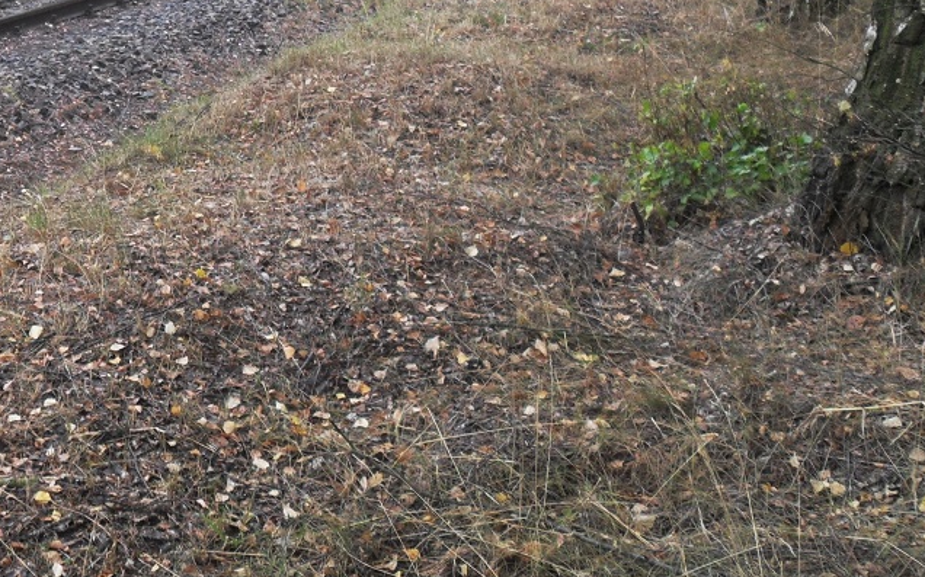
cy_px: -17
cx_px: 93
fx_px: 1764
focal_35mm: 70
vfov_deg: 18.1
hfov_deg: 28.3
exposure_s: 1/60
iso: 100
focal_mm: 6.2
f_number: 2.8
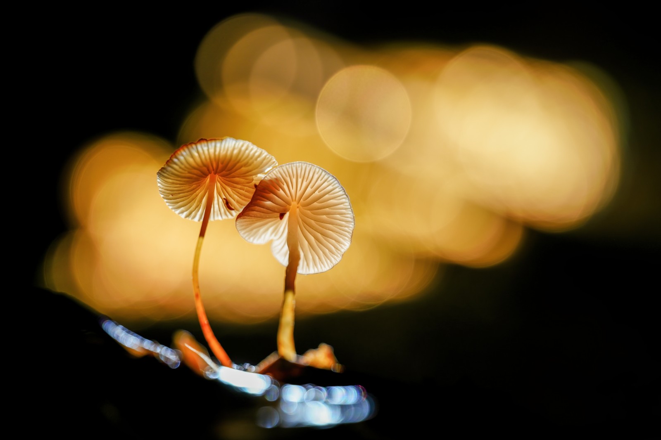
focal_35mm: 180
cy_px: 220
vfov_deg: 7.6
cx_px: 330
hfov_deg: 11.4
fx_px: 3304
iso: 125
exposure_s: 1
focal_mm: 180
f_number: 4.5
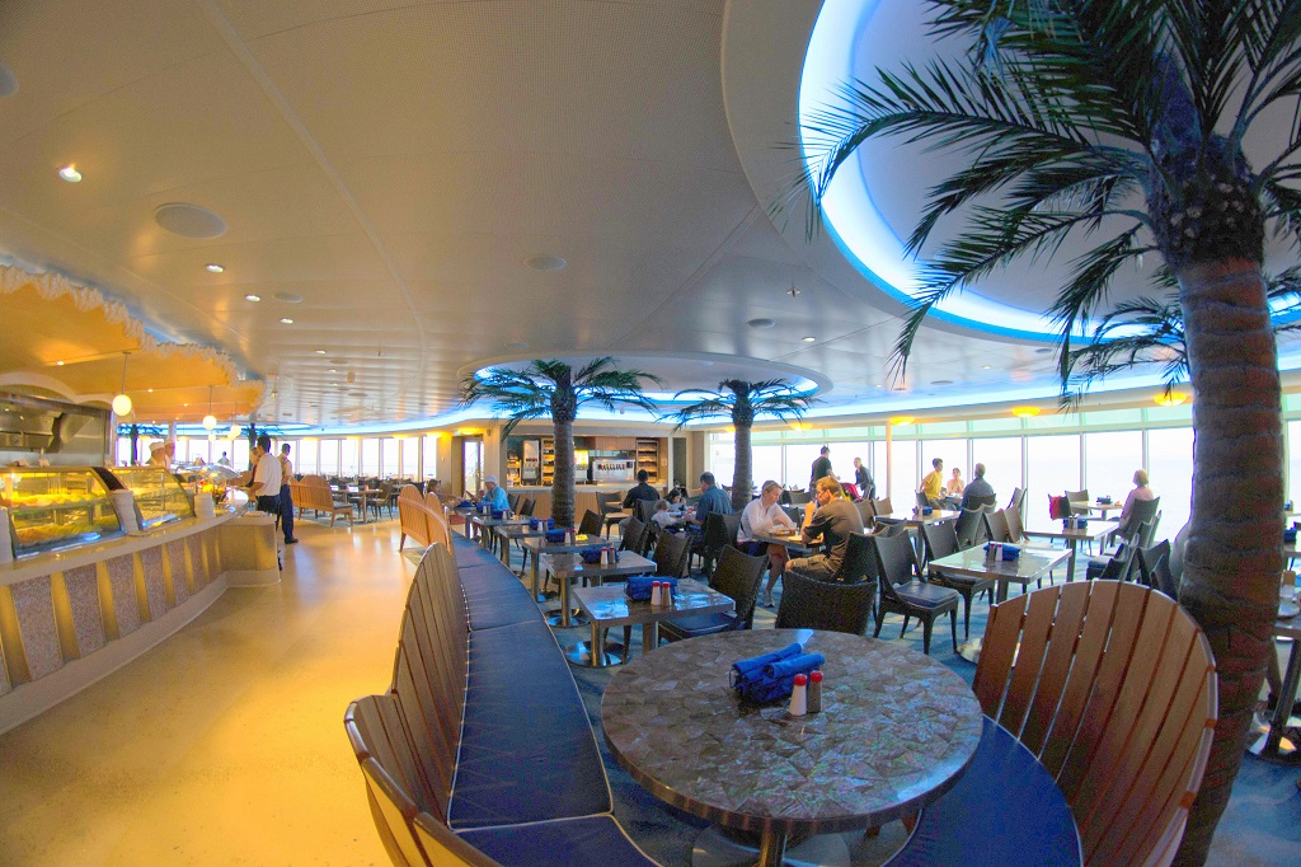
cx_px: 650
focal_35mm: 12
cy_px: 434
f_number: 3.5
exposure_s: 1/60
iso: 400
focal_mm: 8
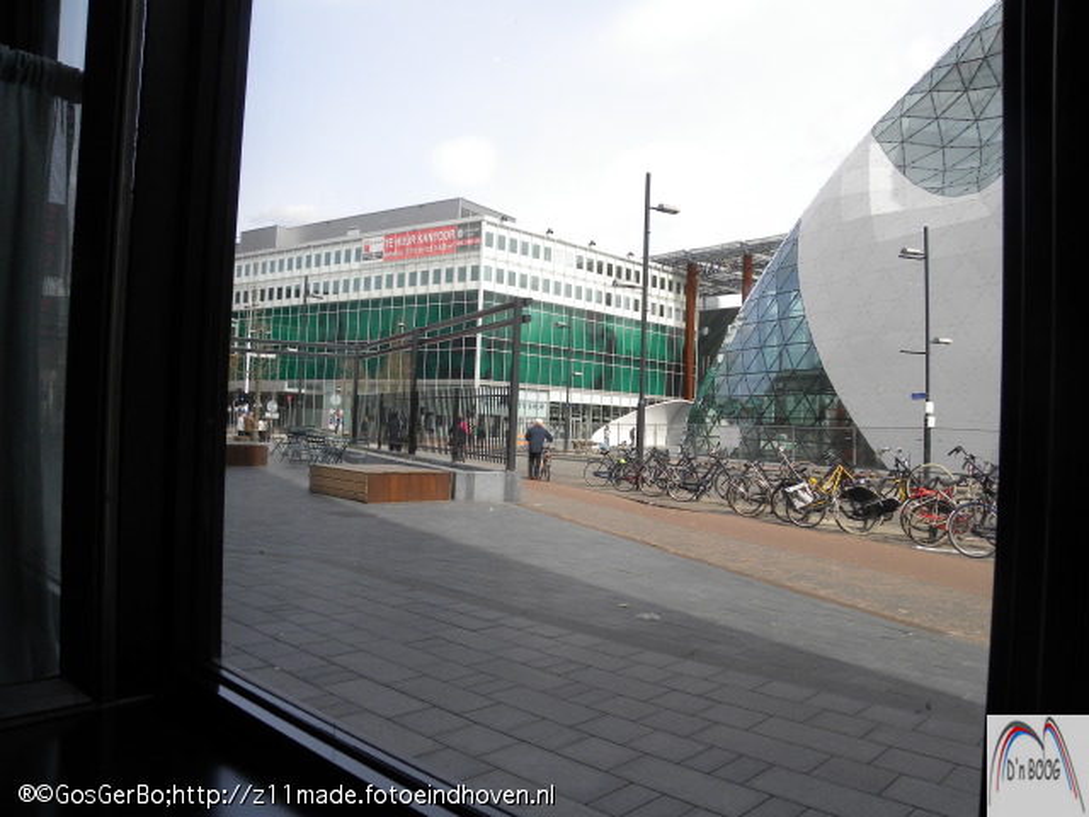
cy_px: 408
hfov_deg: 67.3
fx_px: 818
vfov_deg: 53.1
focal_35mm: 26
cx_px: 544
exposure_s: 1/244
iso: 64
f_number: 4.5
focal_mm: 4.6
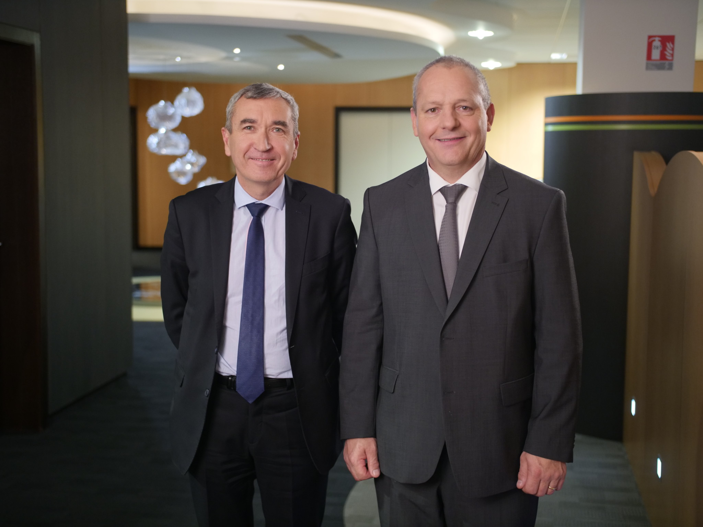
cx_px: 352
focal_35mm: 50
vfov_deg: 29.1
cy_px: 264
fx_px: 1015
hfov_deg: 38.2
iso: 640
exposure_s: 1/50
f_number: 1.3
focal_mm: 25
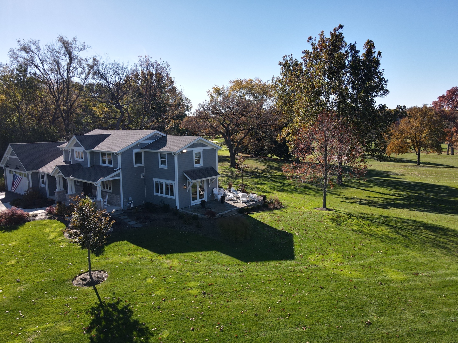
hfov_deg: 71.6
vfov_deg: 56.8
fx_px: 318
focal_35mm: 24
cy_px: 172
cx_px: 229
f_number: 2.8
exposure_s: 1/640
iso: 100
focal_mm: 4.5
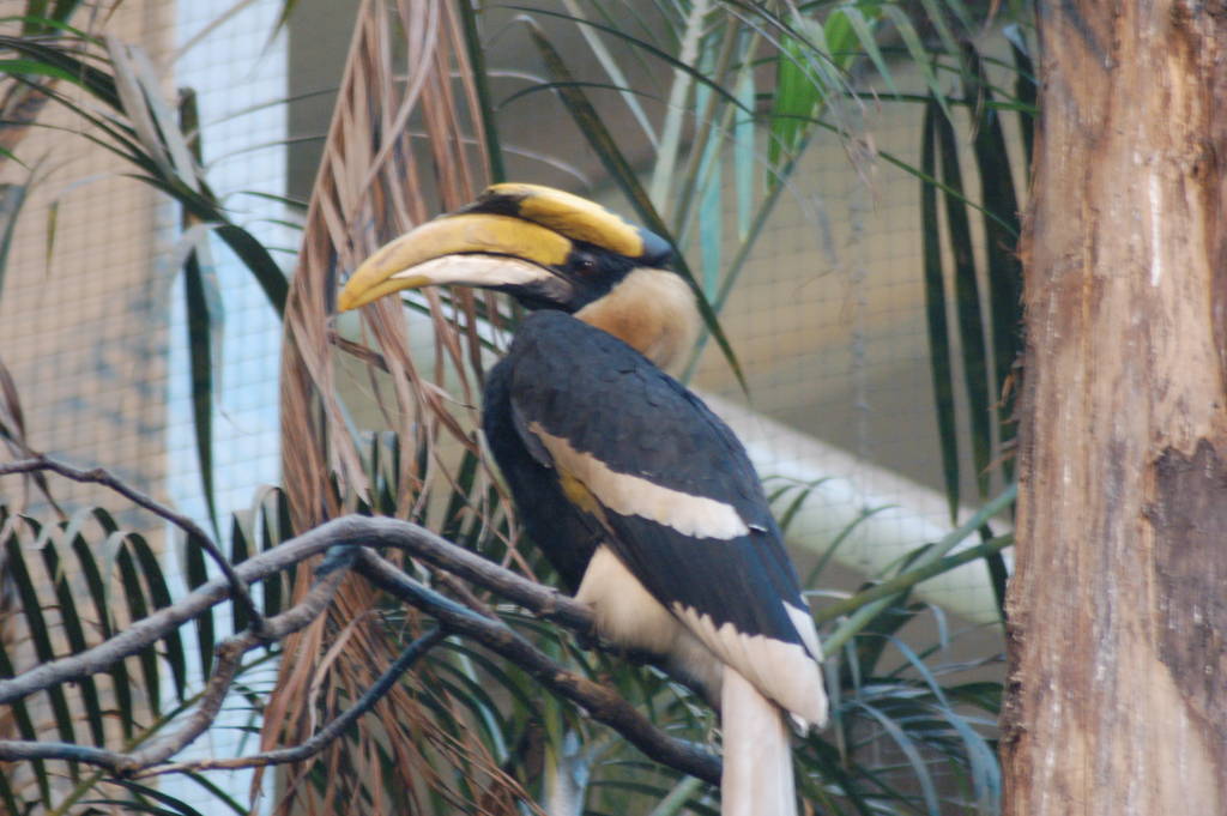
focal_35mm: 450
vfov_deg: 3.1
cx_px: 614
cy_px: 408
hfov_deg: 4.6
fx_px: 15325
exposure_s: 1/25
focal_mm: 300
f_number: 5.6
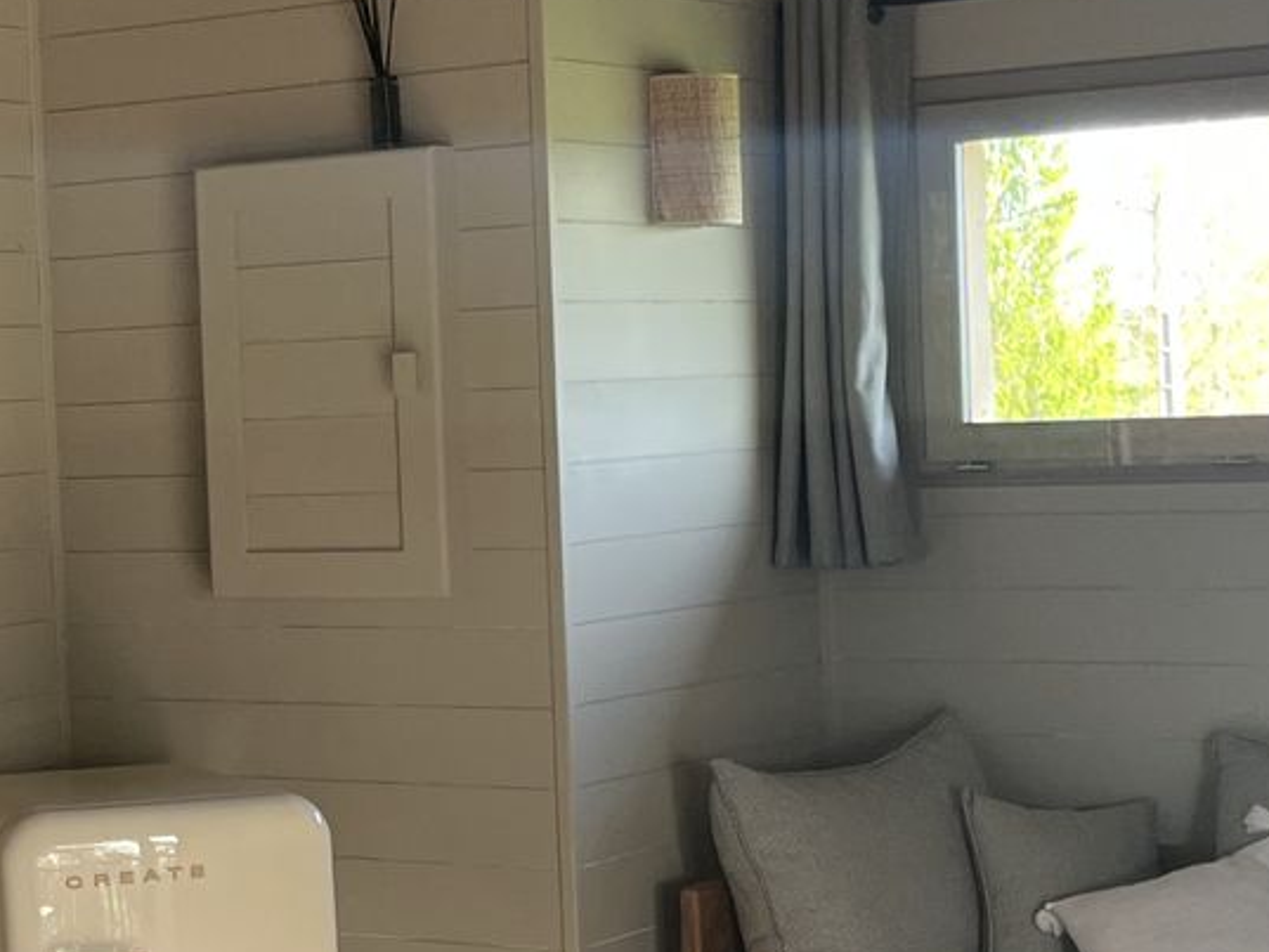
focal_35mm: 93
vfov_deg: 15.9
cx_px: 132
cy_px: 494
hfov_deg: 20.7
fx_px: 3410
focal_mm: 5.1
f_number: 1.6
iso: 100
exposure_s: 1/121
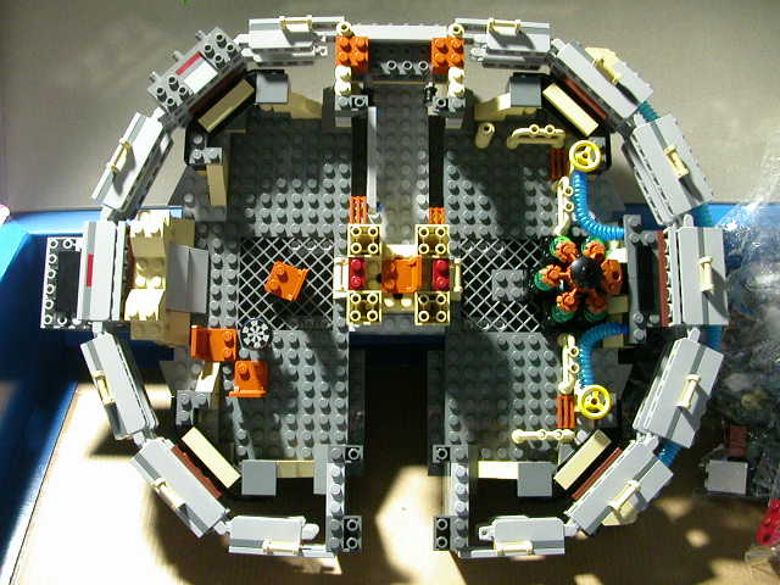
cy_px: 292
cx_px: 390
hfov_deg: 50.1
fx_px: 834
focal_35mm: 37
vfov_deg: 38.7
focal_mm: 5.6
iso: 400
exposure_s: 1/6.9
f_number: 2.7
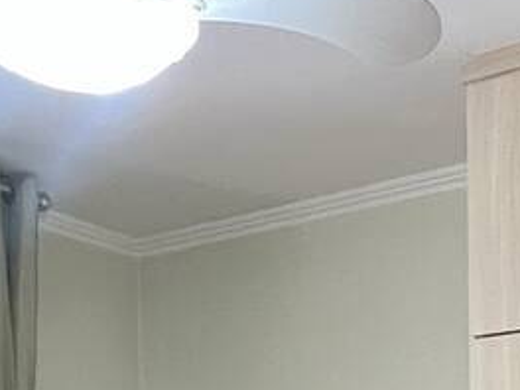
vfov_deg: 18.0
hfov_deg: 26.9
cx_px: 406
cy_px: 624
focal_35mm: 71
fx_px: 1067
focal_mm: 1.57
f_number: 1.8
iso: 400
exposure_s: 1/60
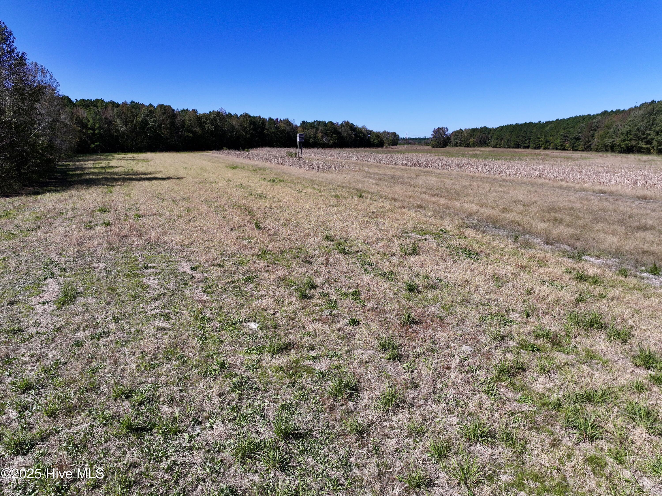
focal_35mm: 24
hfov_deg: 71.6
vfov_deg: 56.8
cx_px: 331
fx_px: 459
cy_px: 248
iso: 100
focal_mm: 12.29
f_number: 2.8
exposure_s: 1/200
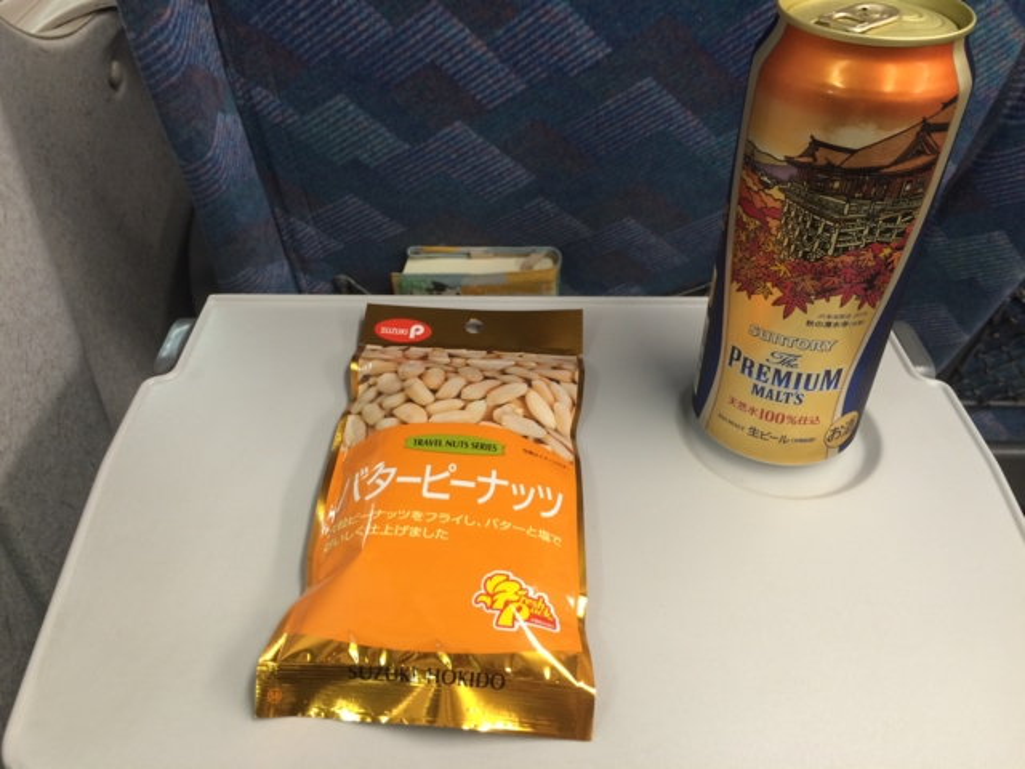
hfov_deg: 61.7
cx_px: 512
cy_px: 384
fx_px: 859
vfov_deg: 48.2
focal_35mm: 29
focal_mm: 4.15
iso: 100
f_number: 2.2
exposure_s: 1/30
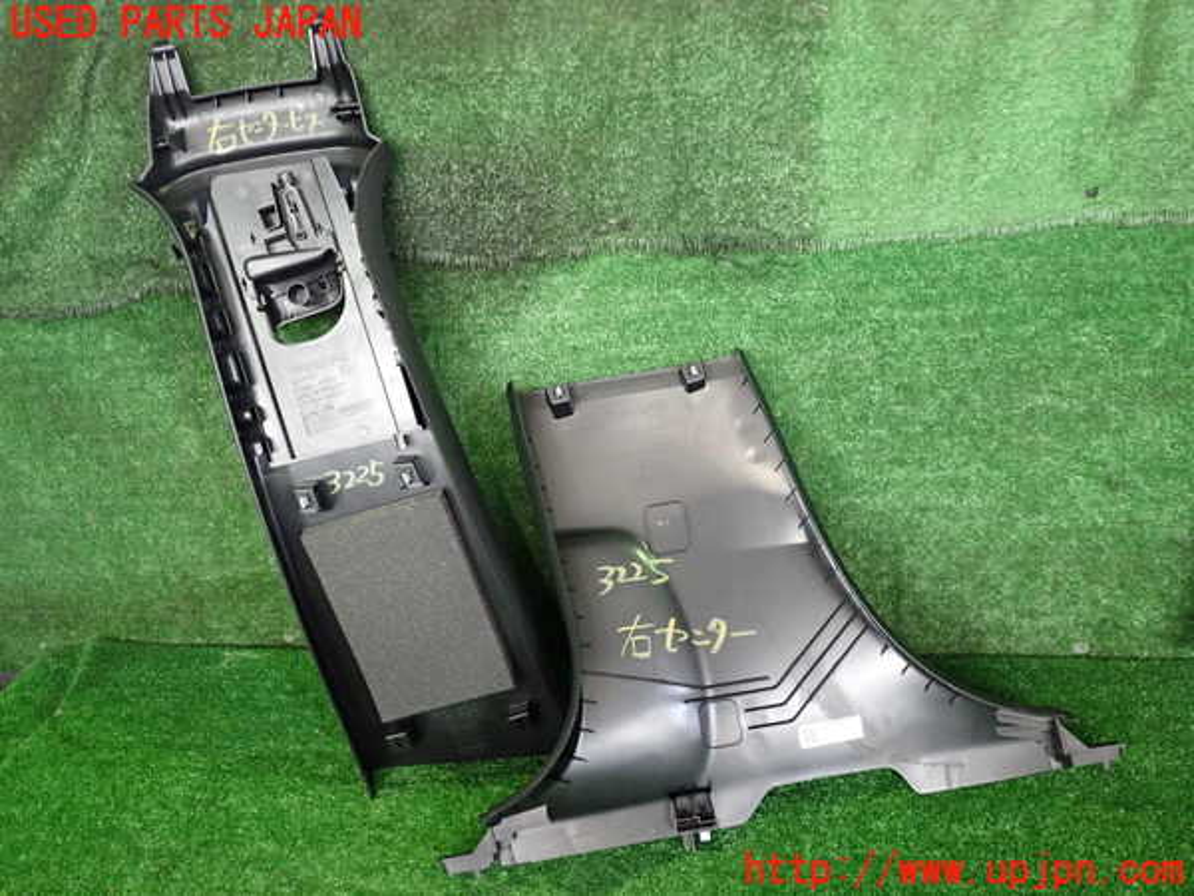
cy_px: 448
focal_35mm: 30
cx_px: 597
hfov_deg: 60.0
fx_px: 1035
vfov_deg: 46.8
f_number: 2.3
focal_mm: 5.4
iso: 500
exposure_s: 1/30
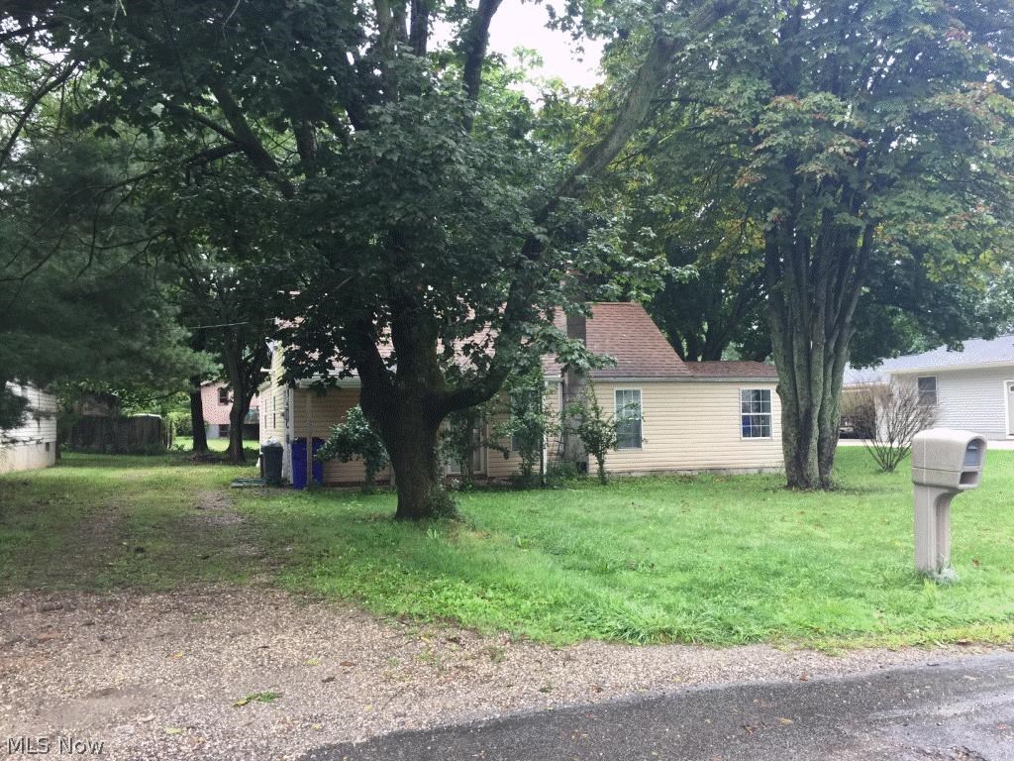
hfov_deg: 61.7
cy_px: 380
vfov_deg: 48.2
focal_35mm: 29
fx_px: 849
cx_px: 507
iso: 32
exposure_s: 1/30
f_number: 2.2
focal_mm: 4.15
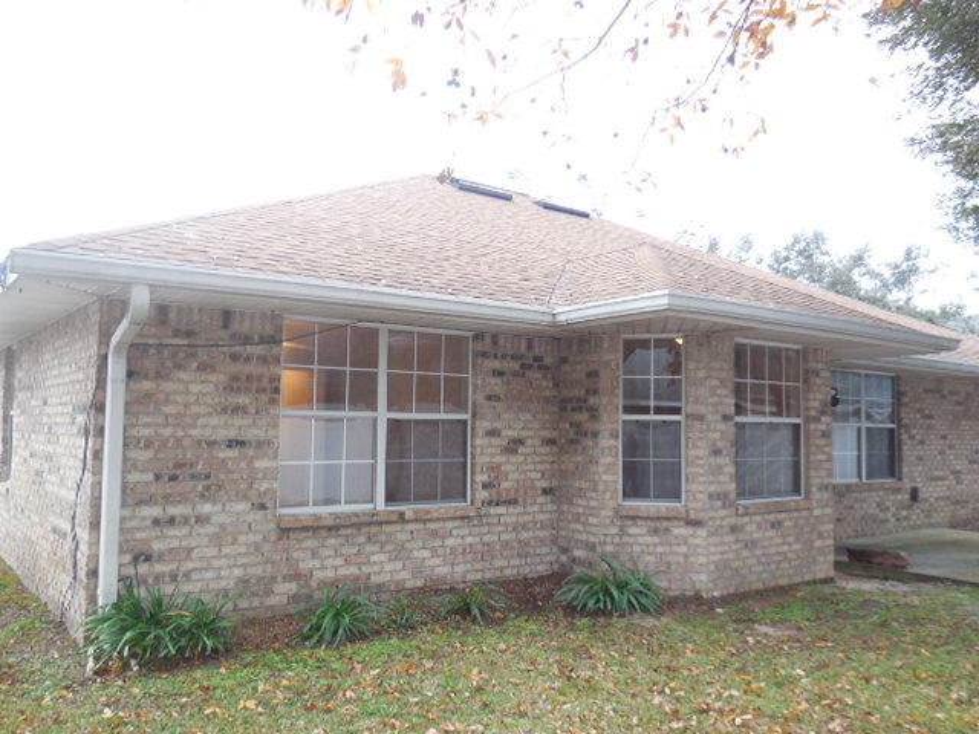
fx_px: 848
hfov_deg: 60.0
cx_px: 490
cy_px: 367
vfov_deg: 46.8
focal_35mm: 30
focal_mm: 5.3
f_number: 3.2
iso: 250
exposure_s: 1/60
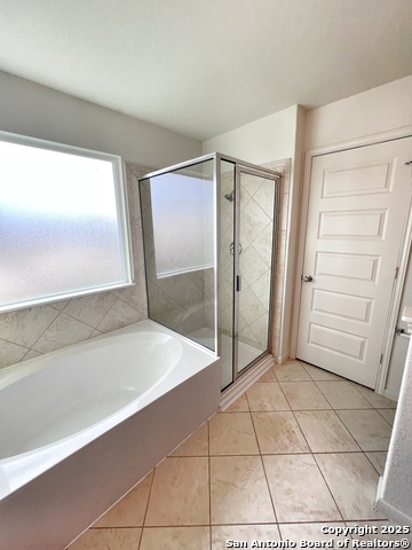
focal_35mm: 13
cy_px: 275
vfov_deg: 106.2
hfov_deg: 89.9
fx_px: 206
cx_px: 206
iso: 50
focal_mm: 1.57
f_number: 1.8
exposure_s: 1/120
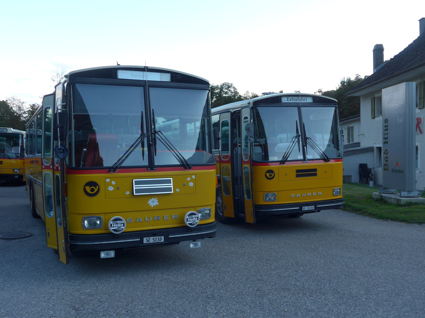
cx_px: 212
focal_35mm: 36
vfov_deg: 39.7
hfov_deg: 51.4
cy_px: 159
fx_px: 442
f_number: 2.8
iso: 80
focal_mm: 7.5
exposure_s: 1/200
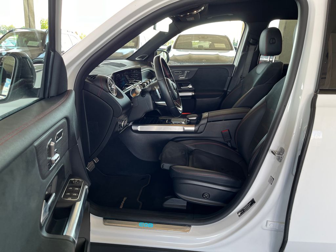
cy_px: 126
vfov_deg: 53.1
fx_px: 252
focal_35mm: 26
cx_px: 168
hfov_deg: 67.3
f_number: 1.6
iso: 100
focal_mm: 5.1
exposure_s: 1/121
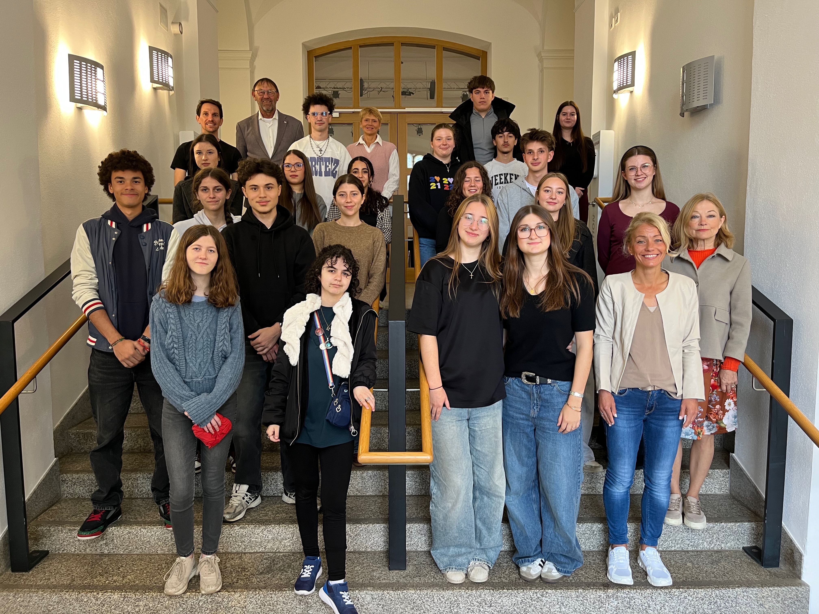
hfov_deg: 67.3
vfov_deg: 53.1
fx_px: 615
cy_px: 307
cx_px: 410
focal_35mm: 26
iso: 125
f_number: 1.6
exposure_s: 1/79
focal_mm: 5.1
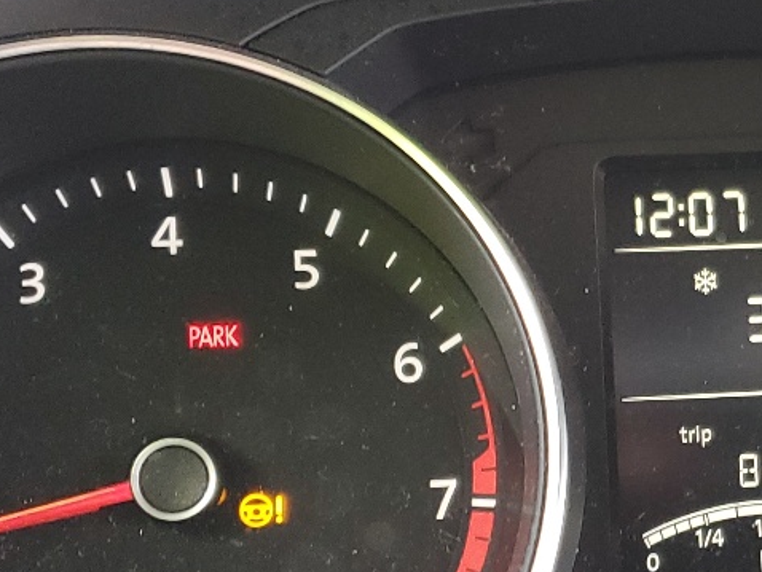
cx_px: 794
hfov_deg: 21.6
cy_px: 454
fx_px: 1916
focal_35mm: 87
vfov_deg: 16.9
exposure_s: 1/60.2
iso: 112
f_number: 1.5
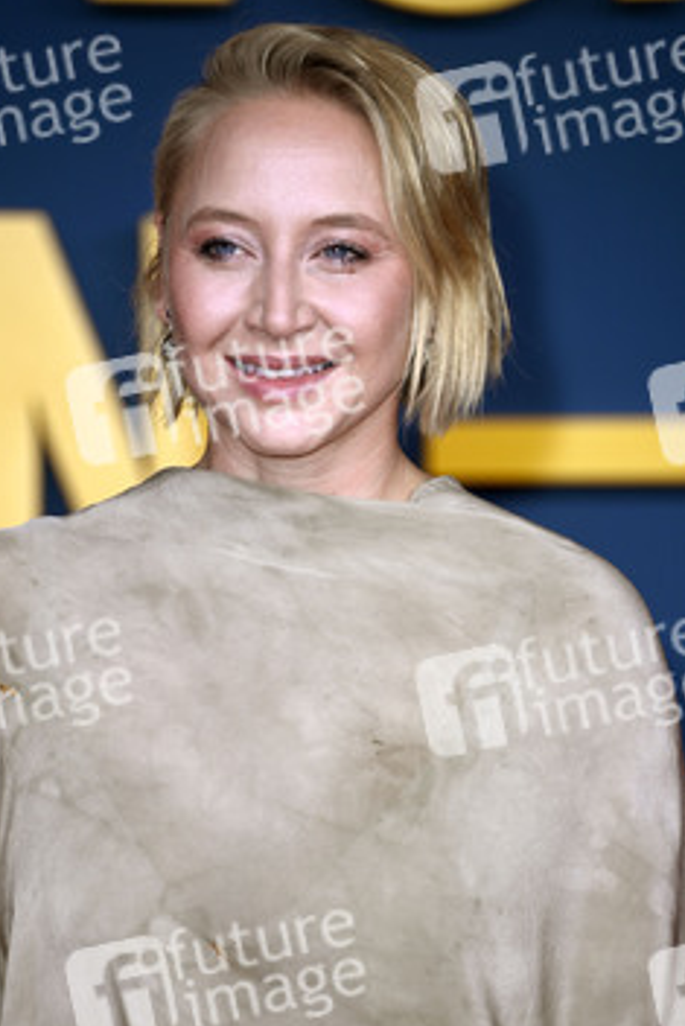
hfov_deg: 4.8
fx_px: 8097
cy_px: 542
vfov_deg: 7.3
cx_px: 300
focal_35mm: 284
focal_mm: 250
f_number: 5.6
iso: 800
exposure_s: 1/200
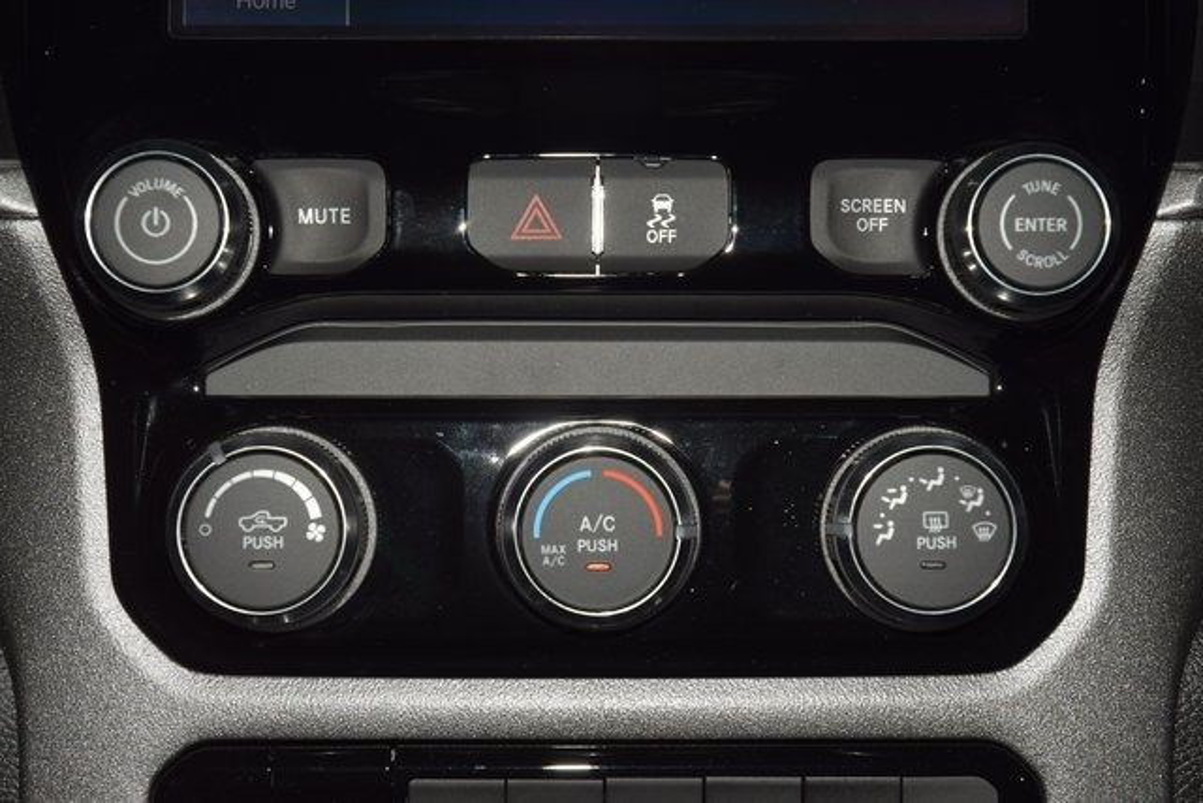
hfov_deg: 19.5
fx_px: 3509
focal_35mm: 105
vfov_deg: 13.0
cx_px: 602
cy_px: 402
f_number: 8
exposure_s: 1/125
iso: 100
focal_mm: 70
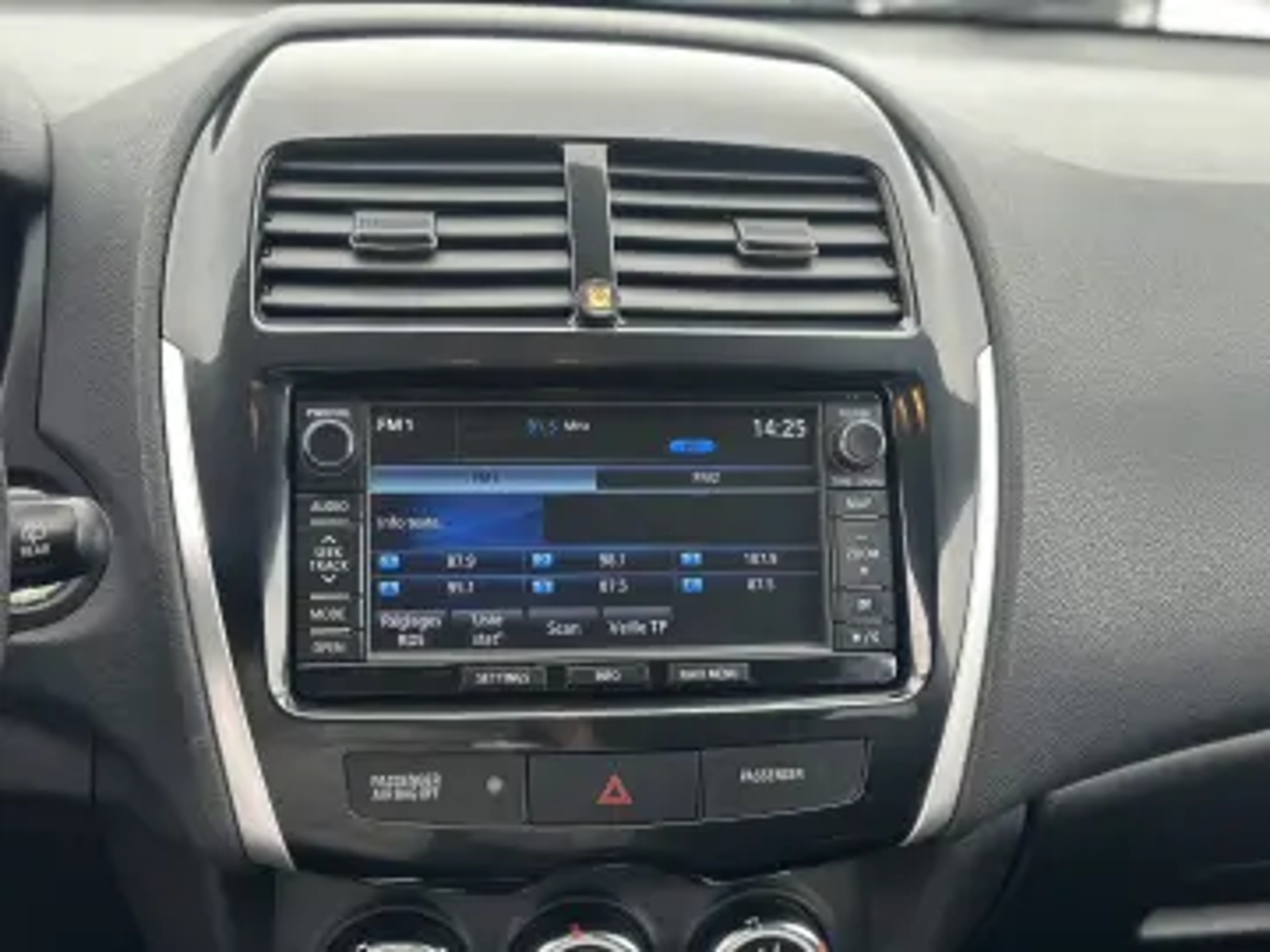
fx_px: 1761
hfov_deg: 39.7
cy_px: 476
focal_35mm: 48
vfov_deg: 30.3
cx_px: 635
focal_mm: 6.86
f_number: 1.78
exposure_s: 1/90
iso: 100
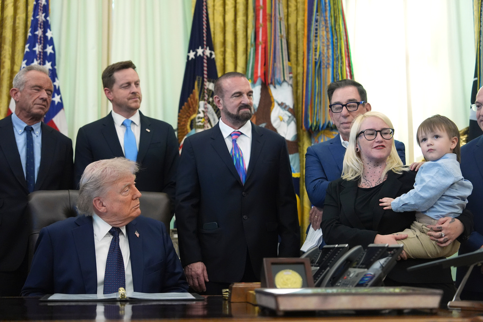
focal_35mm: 62
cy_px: 161
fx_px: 832
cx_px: 242
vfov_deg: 21.9
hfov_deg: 32.4
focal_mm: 62
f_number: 2.8
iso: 4000
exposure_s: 1/500
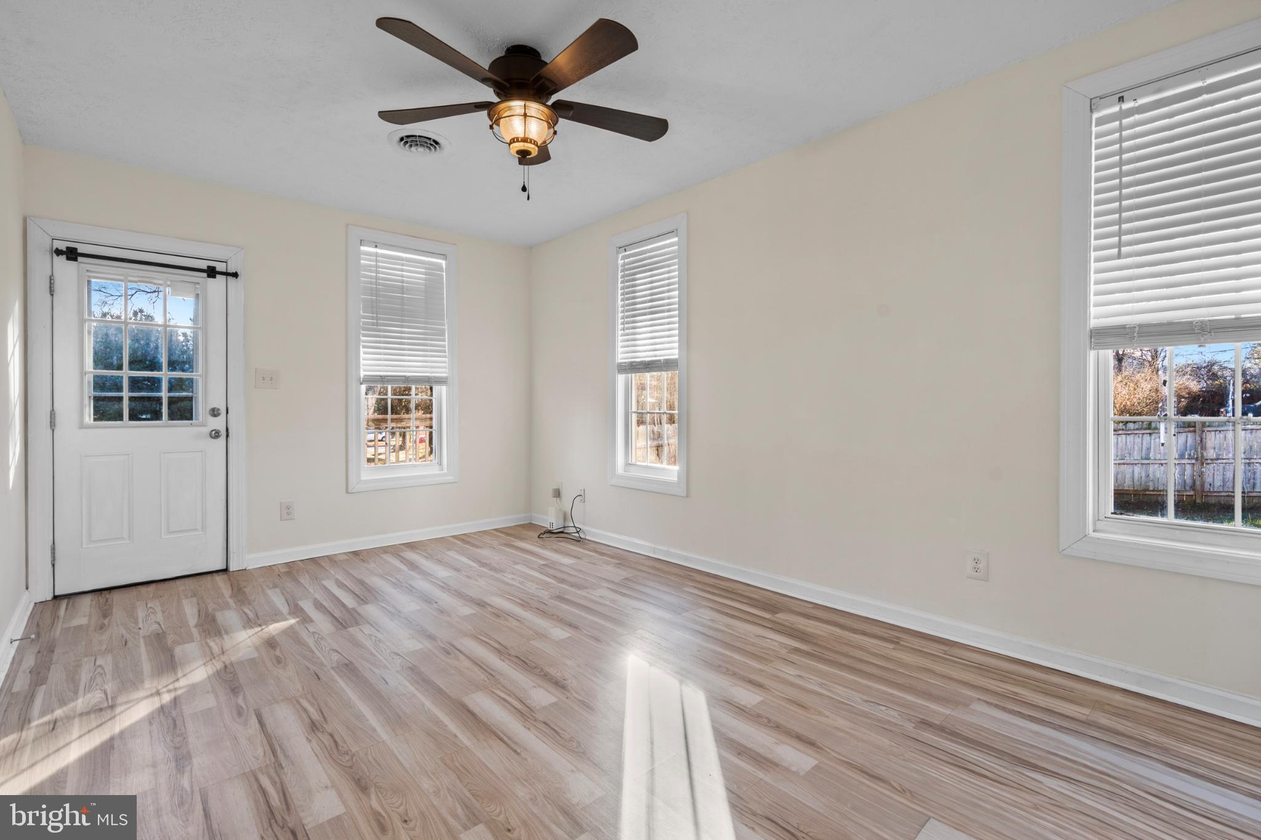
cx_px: 630
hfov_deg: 96.7
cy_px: 420
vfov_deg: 73.7
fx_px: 560
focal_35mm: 16
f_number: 8
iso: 320
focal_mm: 16
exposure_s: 1/10
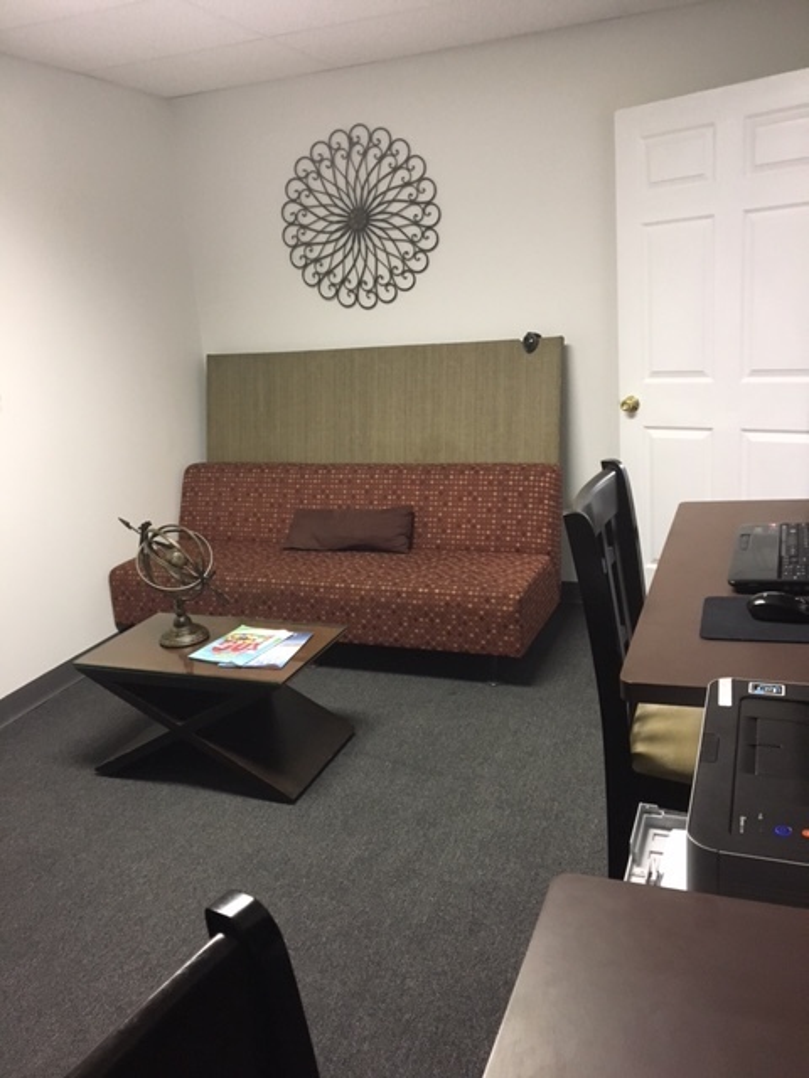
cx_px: 404
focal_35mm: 29
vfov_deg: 61.7
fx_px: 904
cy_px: 539
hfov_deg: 48.2
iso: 160
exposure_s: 1/30
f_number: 2.2
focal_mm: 4.15
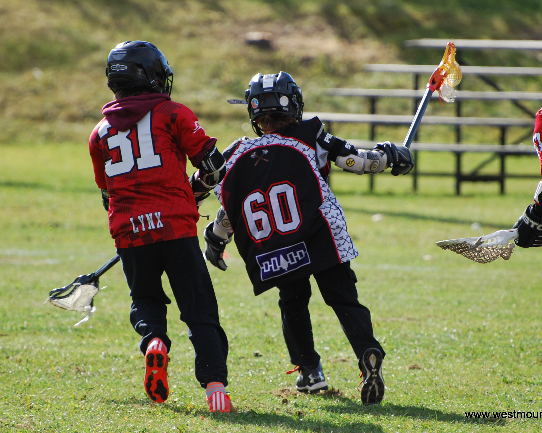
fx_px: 8101
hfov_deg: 3.8
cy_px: 216
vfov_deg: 3.1
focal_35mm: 505
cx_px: 284
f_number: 5.6
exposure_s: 1/500
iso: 220
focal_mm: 300
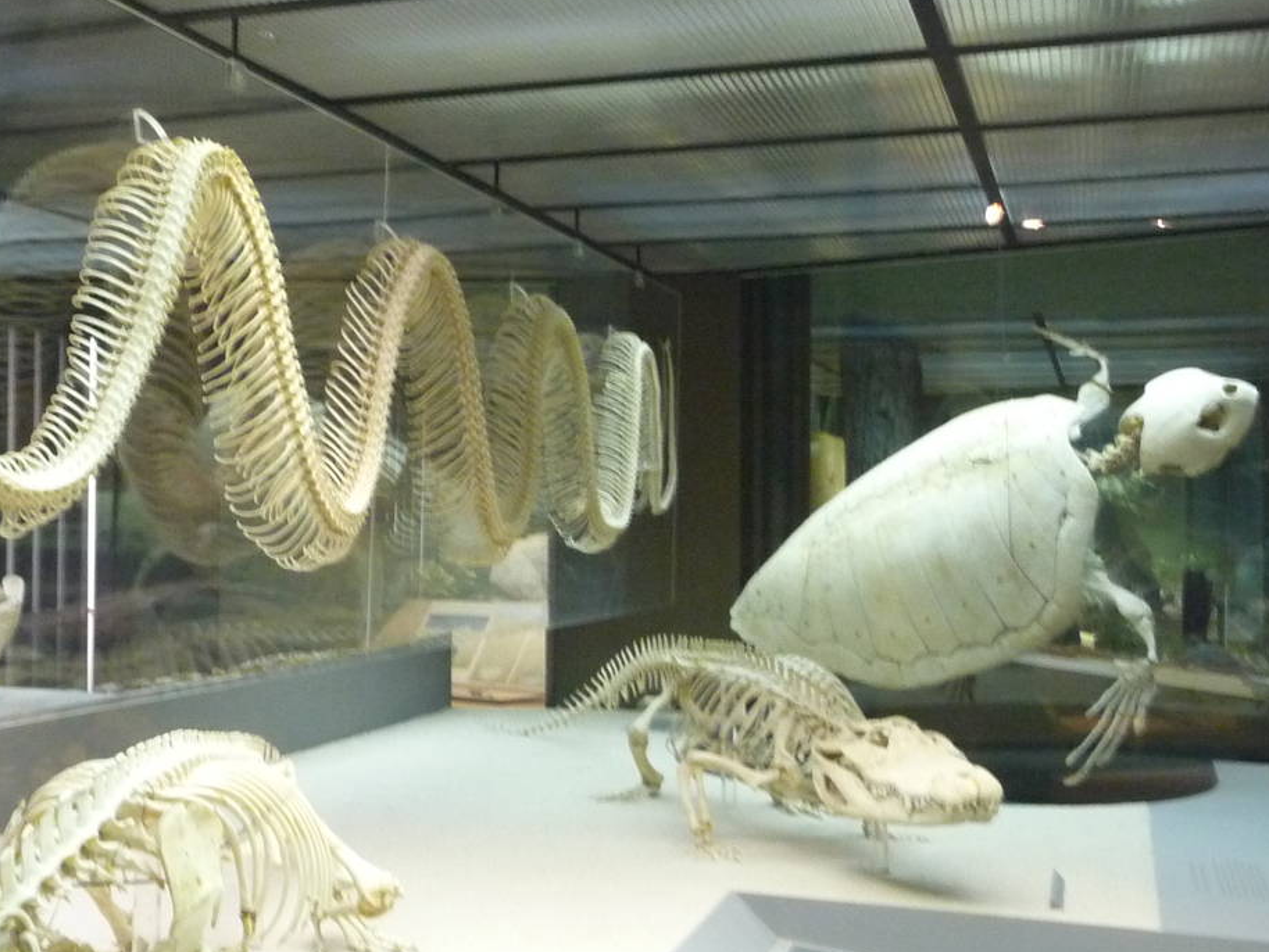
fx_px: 1797
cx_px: 321
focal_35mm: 49
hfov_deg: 37.9
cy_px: 447
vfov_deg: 29.7
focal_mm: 4.7
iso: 400
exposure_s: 1/10
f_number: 3.3
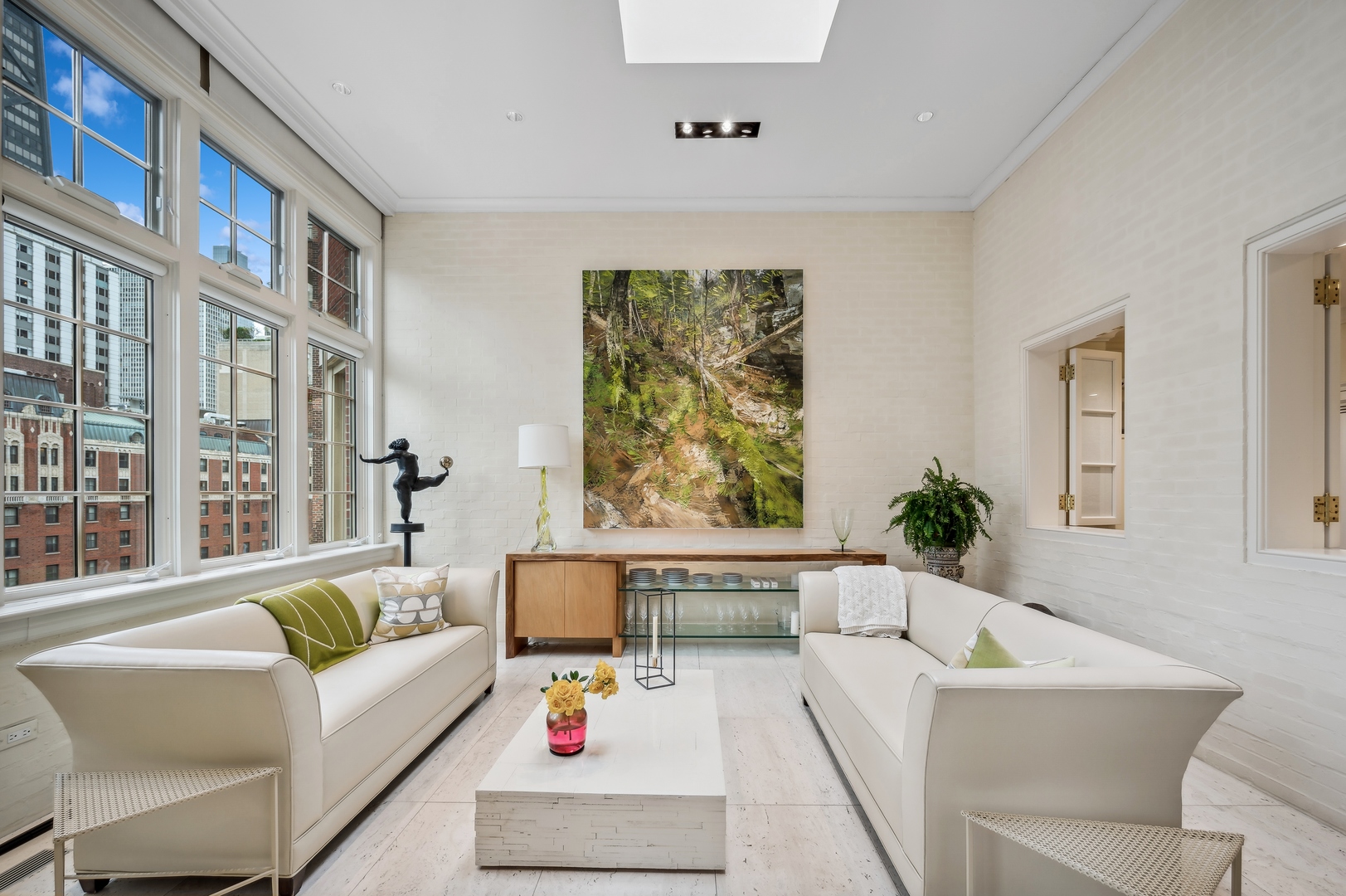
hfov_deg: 104.3
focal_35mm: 14
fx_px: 523
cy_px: 448
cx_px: 673
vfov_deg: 81.1
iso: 100
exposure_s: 1/13
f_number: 10
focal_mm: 14
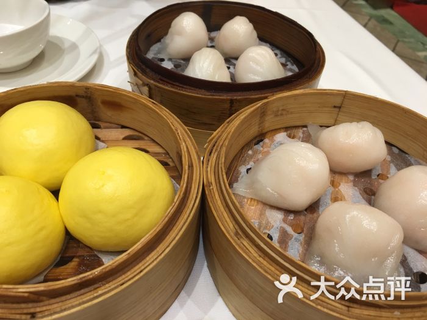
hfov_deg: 61.7
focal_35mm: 29
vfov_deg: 48.2
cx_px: 214
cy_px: 160
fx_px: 358
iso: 32
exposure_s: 1/17
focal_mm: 4.15
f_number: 2.2
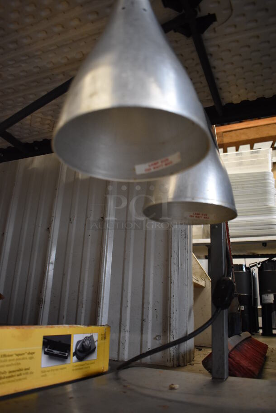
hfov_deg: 48.0
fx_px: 310
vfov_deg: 67.3
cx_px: 138
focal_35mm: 27
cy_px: 206
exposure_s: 1/125
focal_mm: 18
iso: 1600
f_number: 3.5
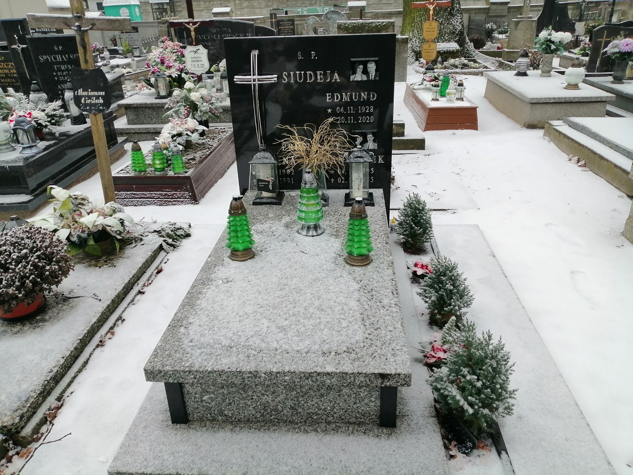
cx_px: 316
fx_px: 476
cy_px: 238
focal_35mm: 26
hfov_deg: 67.3
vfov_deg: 53.1
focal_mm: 3.62
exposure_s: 1/149
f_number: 1.8
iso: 50
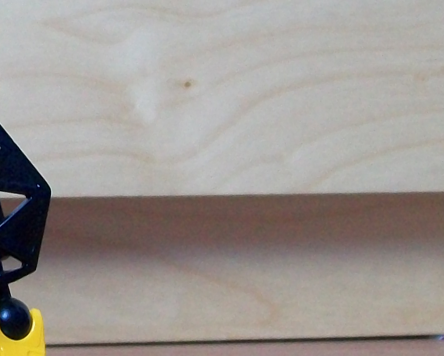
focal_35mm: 115
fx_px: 1511
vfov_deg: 13.4
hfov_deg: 15.3
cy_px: 96
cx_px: -254
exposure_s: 1/13
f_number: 2.7
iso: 160
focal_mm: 6
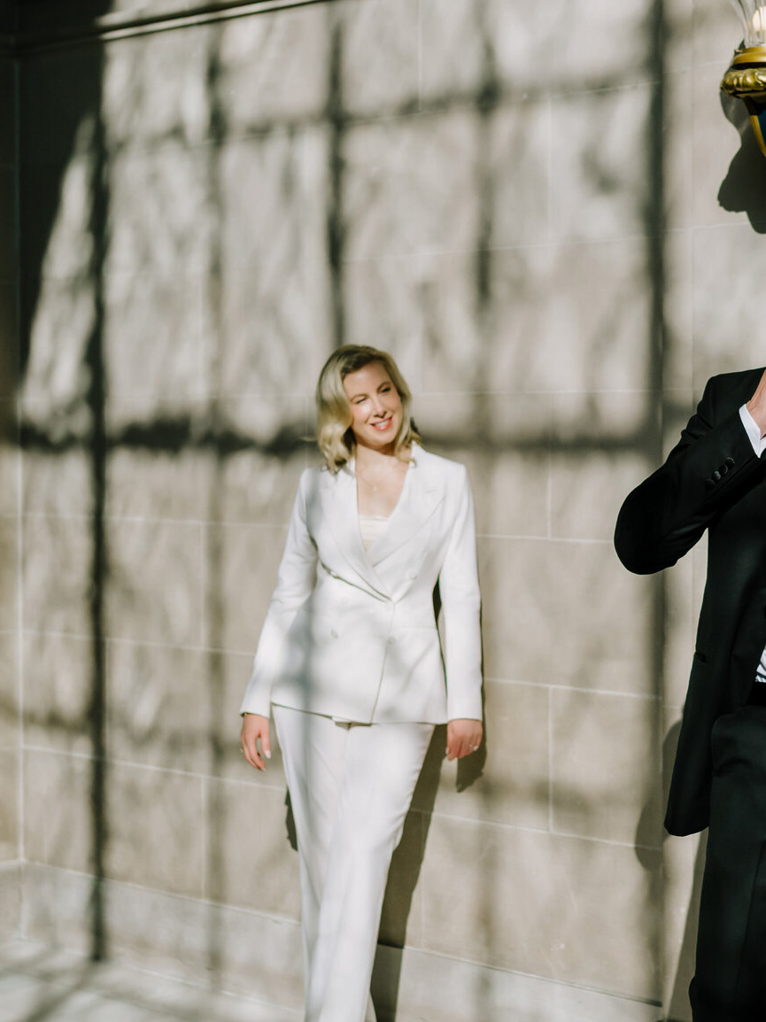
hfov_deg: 20.6
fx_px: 2066
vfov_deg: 27.8
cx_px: 663
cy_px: 561
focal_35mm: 70
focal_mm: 35
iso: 400
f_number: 2.8
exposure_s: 1/8000
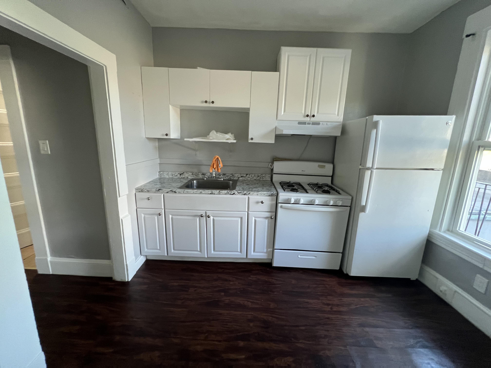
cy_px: 184
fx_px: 184
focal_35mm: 13
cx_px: 246
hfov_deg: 106.2
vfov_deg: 89.9
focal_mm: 1.57
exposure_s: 1/60
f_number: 1.8
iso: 250
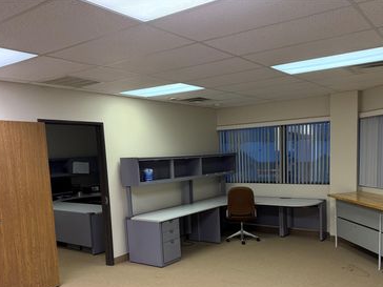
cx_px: 217
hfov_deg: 55.2
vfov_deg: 42.3
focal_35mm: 33
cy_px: 195
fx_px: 365
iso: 250
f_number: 1.78
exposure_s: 1/60
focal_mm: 6.76
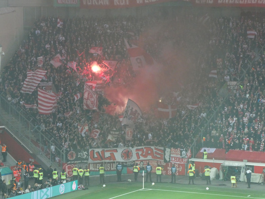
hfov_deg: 12.3
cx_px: 132
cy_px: 100
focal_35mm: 160
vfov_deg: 9.3
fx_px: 1225
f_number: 5.5
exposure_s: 1/80
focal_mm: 28.7
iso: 800
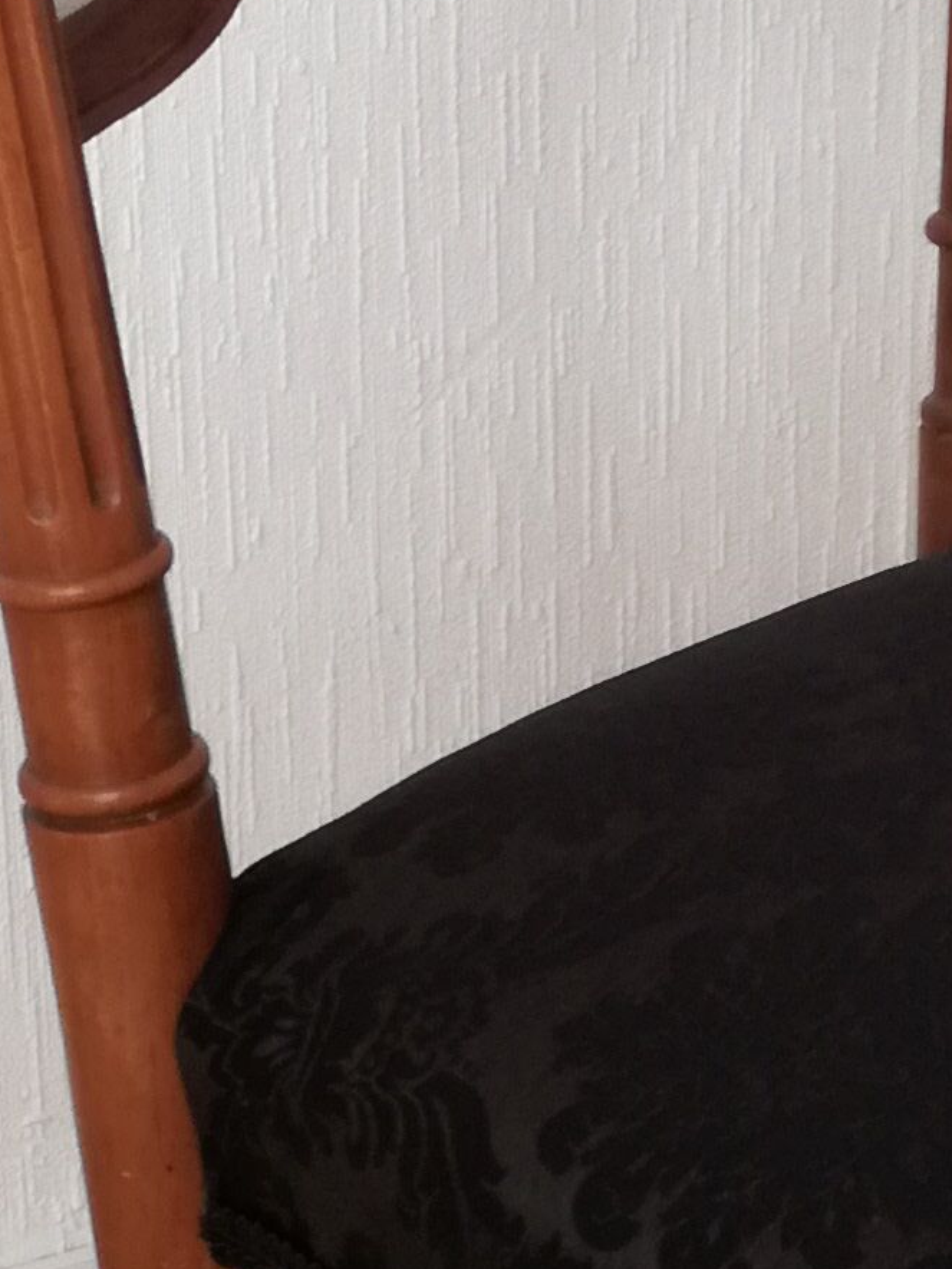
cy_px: 1104
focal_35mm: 127
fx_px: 4657
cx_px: 415
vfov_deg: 15.4
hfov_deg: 11.7
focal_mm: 3.79
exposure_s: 1/30
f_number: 2
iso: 80
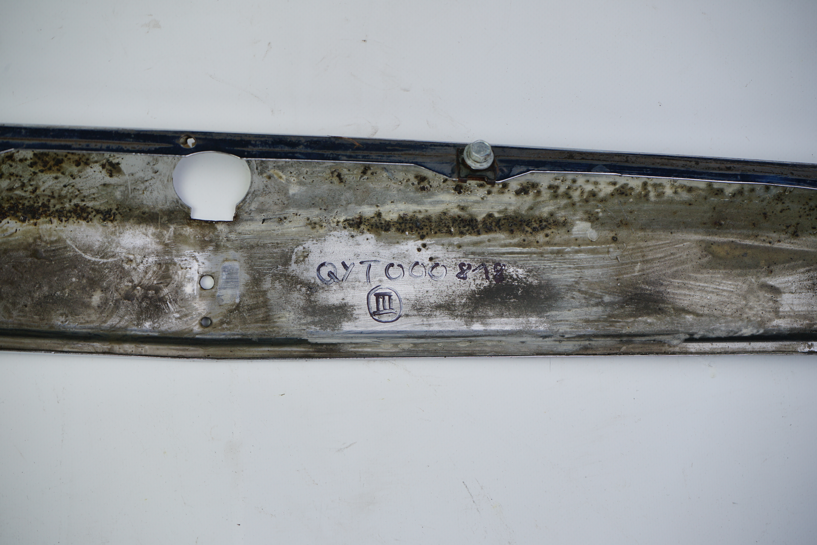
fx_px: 1588
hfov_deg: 28.8
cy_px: 272
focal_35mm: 70
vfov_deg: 19.5
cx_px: 408
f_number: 8
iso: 200
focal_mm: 70
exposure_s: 1/160
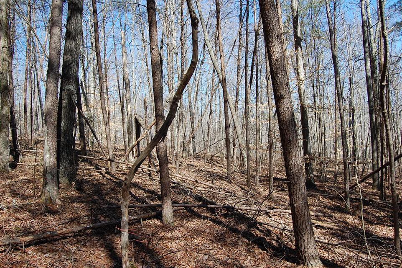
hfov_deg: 64.6
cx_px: 201
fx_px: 318
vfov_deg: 45.6
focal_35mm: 28
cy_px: 134
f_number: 7.1
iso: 200
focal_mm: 19
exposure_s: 1/200
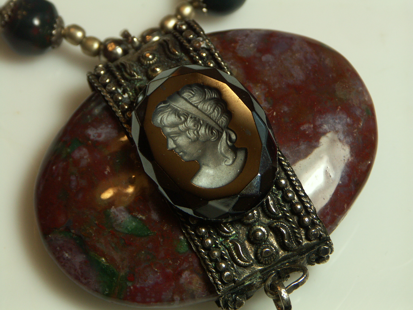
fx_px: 2386
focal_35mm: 200
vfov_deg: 7.4
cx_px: 206
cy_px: 155
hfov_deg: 9.9
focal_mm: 50.8
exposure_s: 1/80
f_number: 4.5
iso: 100
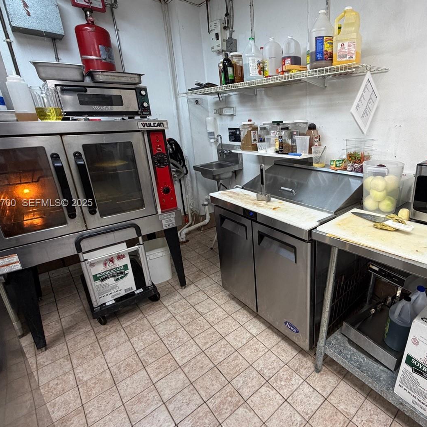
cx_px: 293
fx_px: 265
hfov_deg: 74.7
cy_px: 204
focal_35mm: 19
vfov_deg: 77.6
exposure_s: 1/120
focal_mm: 2.22
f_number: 2.2
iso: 200
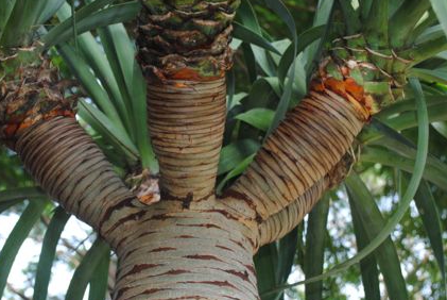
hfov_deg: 25.4
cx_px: 193
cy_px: 151
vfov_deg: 17.2
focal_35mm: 80
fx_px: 992
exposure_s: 1/125
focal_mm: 35
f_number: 5
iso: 200
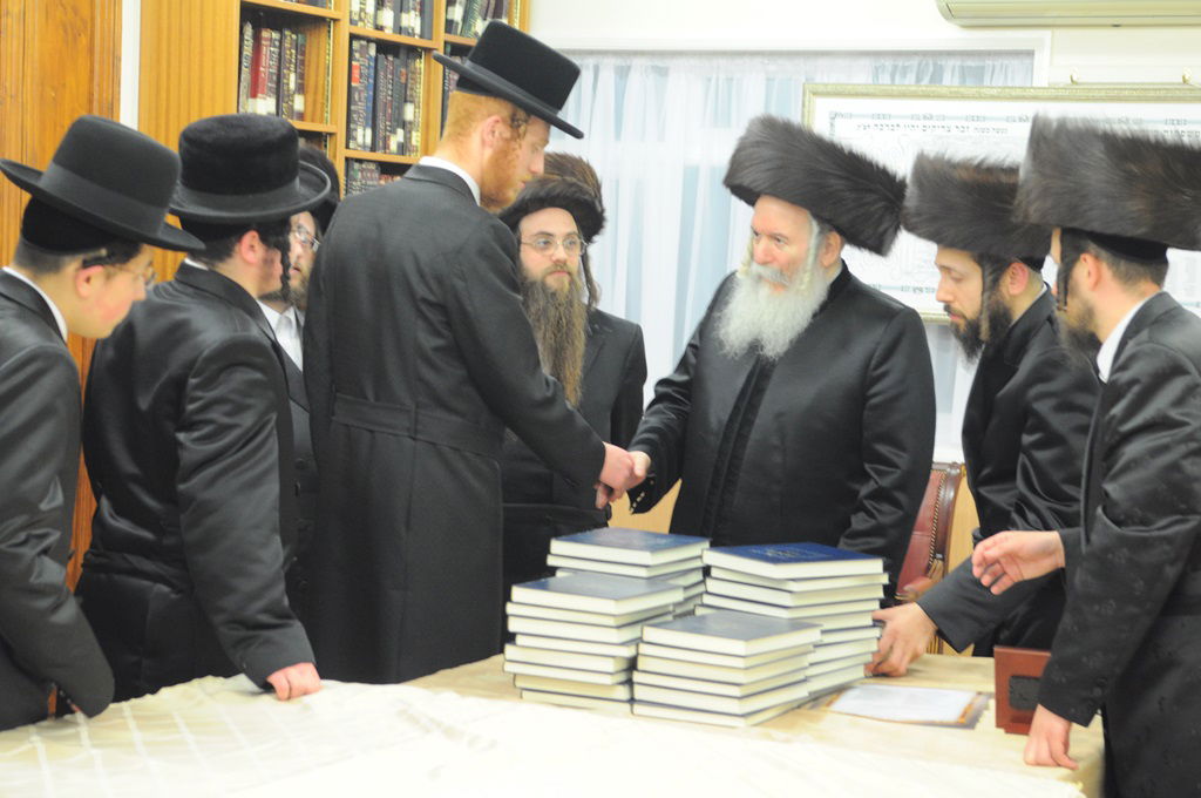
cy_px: 399
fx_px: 2749
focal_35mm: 82
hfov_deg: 24.6
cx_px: 600
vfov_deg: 16.5
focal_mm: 55
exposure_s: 1/80
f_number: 4.5
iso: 800
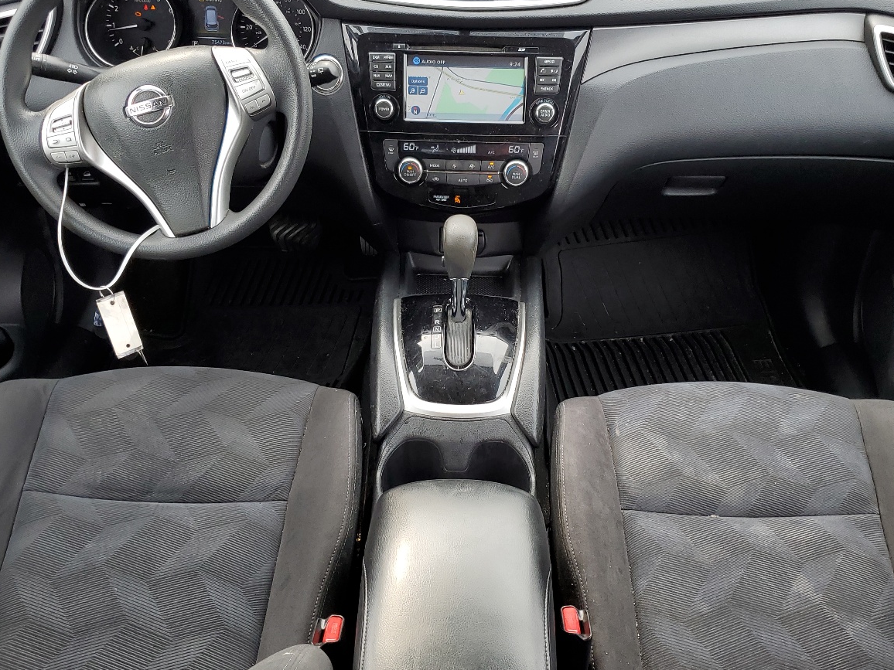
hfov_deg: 51.3
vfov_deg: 39.6
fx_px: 930
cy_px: 313
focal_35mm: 36
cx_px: 459
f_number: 1.5
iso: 50
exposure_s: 1/167
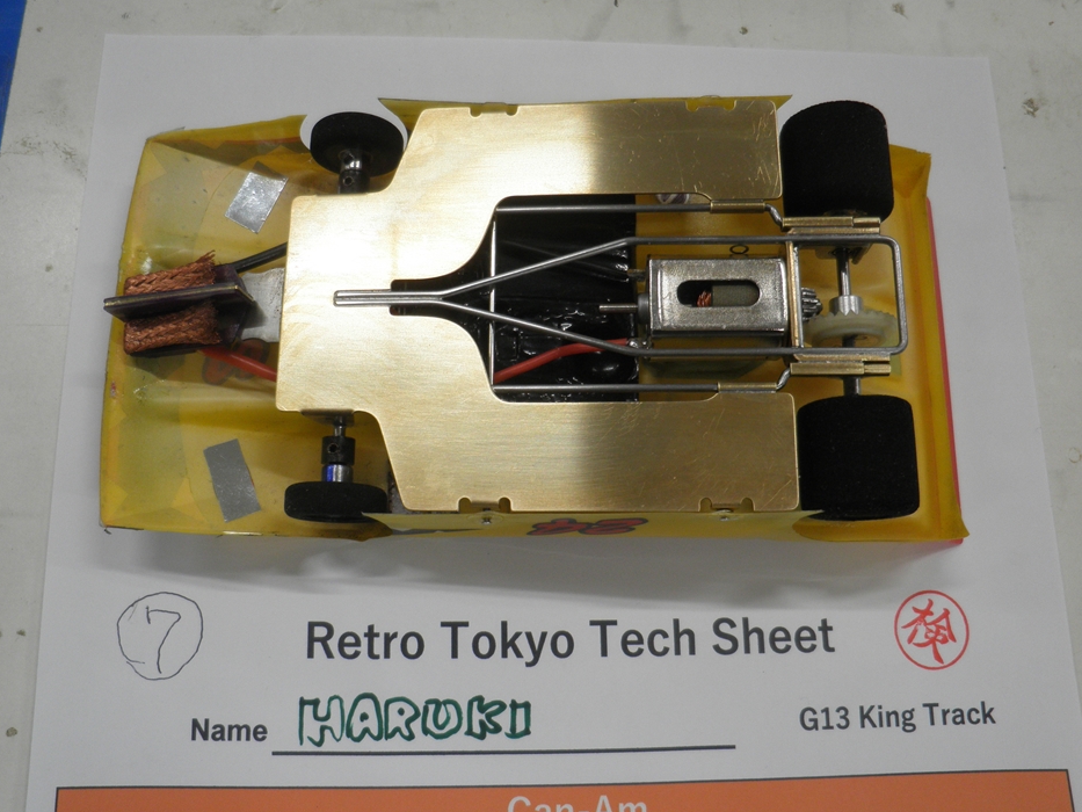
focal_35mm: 30
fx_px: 938
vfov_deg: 46.8
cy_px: 408
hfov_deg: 59.9
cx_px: 509
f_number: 3
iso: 100
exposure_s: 1/30
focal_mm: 5
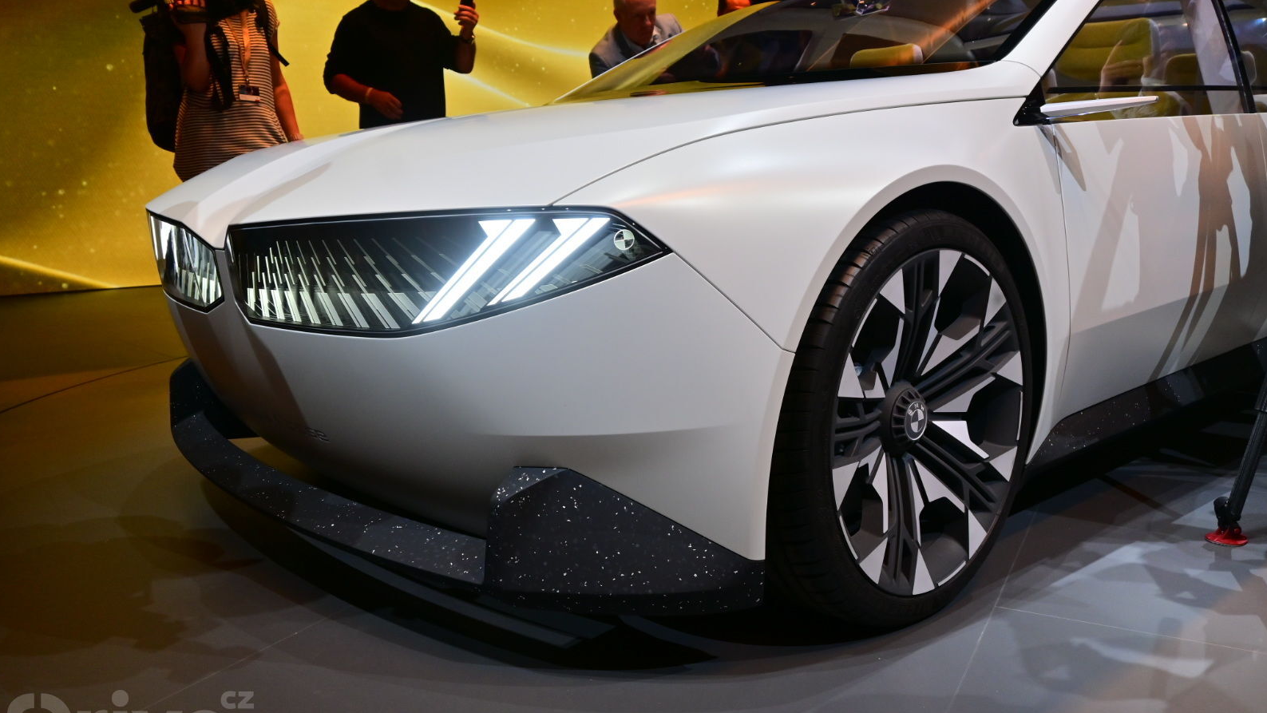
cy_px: 354
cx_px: 626
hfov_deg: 62.2
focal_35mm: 31
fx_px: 1051
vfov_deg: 37.5
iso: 500
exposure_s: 1/100
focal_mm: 19.5
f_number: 5
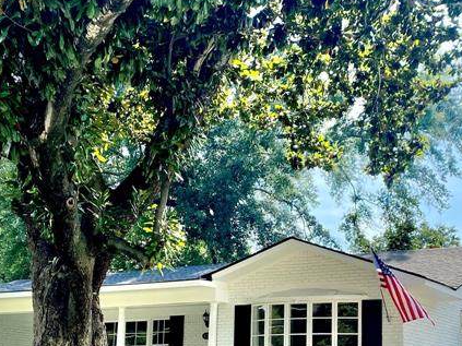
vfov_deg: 23.0
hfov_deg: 30.7
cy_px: 263
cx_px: 273
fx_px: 841
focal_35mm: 63
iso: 32
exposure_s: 1/1504
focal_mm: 4.25
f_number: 1.8
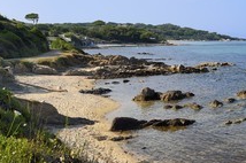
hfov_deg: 32.2
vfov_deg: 22.1
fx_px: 416
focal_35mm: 61
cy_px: 110
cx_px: 189
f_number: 9
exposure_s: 1/400
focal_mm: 31
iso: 200
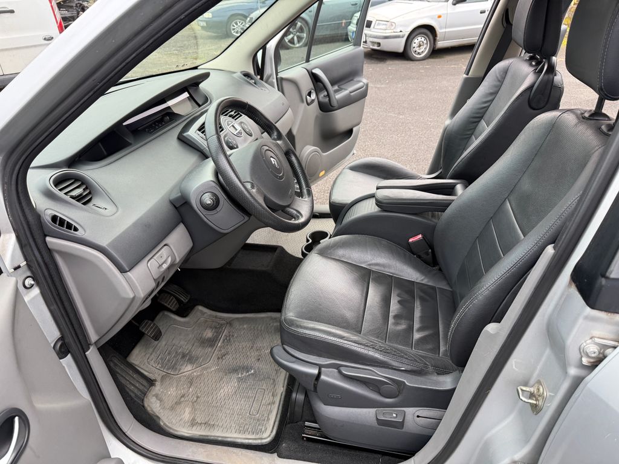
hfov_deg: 71.6
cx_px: 310
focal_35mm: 24
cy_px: 232
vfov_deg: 56.8
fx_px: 429
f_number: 1.78
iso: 100
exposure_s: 1/121
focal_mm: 6.76
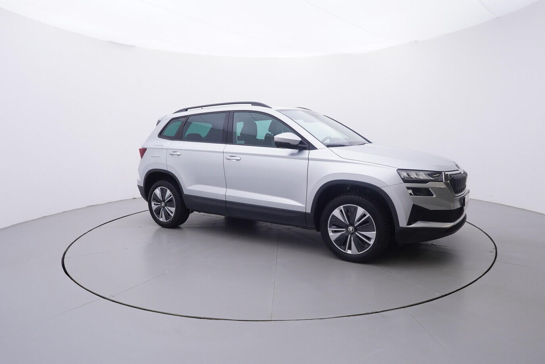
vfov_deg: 54.1
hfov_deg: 74.8
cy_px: 178
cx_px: 279
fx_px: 356
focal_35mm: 24
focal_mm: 15
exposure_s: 1/80
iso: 200
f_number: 5
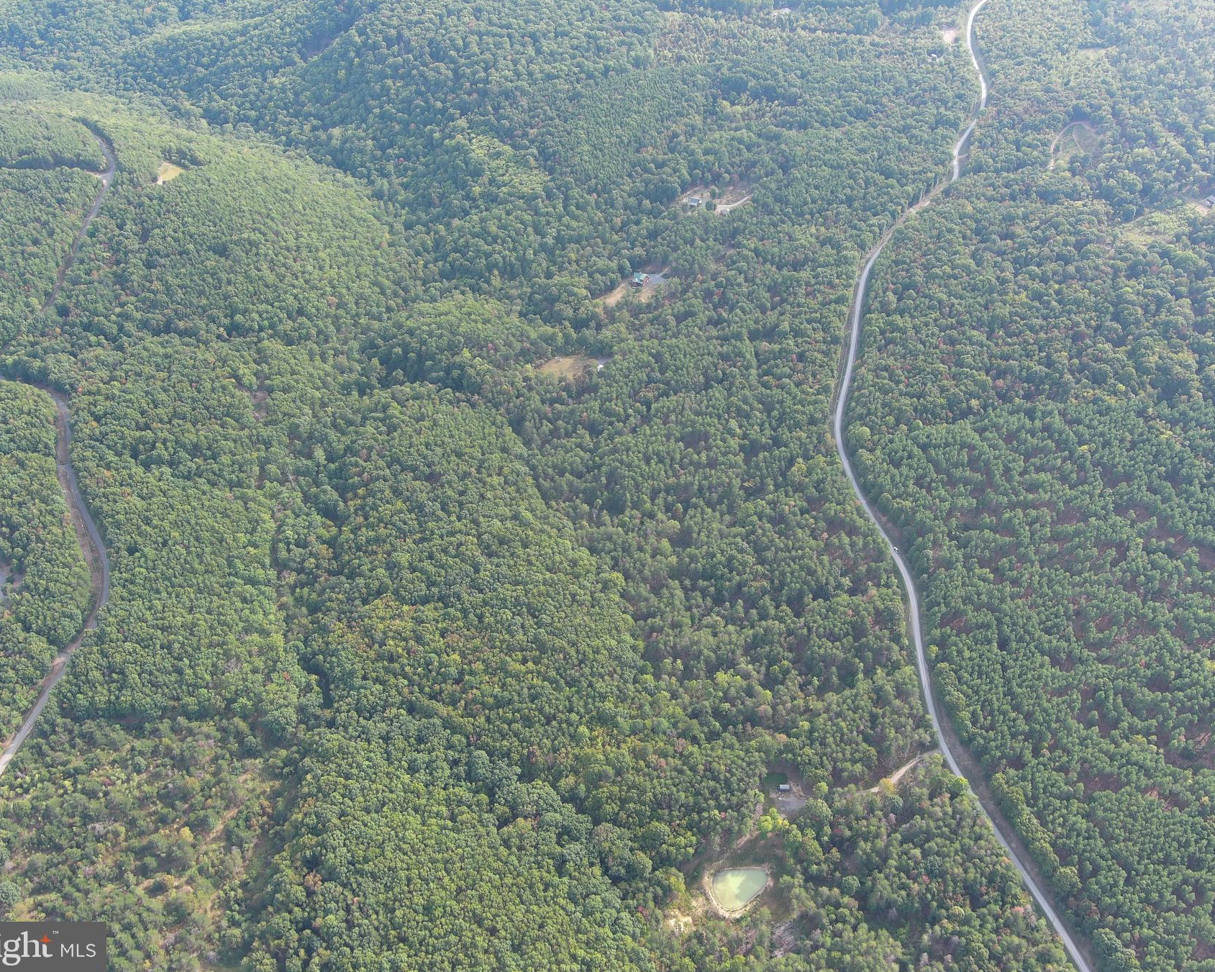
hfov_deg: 54.1
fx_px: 1187
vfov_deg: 44.5
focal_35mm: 33
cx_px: 683
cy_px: 483
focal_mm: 10.57
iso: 100
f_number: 2.8
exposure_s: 1/174
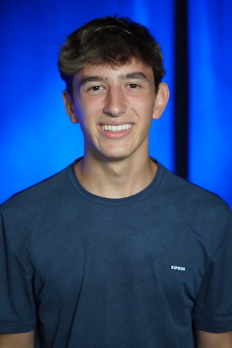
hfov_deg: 13.3
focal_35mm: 103
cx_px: 116
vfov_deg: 19.8
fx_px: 996
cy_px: 174
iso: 12800
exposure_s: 1/20
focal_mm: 103
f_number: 4
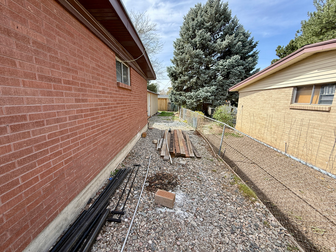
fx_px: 136
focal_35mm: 14
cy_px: 126
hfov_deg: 102.1
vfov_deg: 85.7
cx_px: 168
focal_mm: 2.22
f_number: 2.2
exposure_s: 1/742
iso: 64
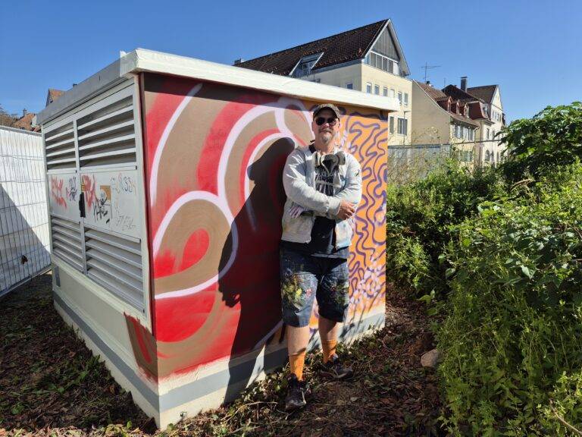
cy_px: 218
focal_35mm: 23
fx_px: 387
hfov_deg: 73.9
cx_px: 291
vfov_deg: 58.9
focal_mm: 5.4
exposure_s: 1/1696
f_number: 1.8
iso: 25
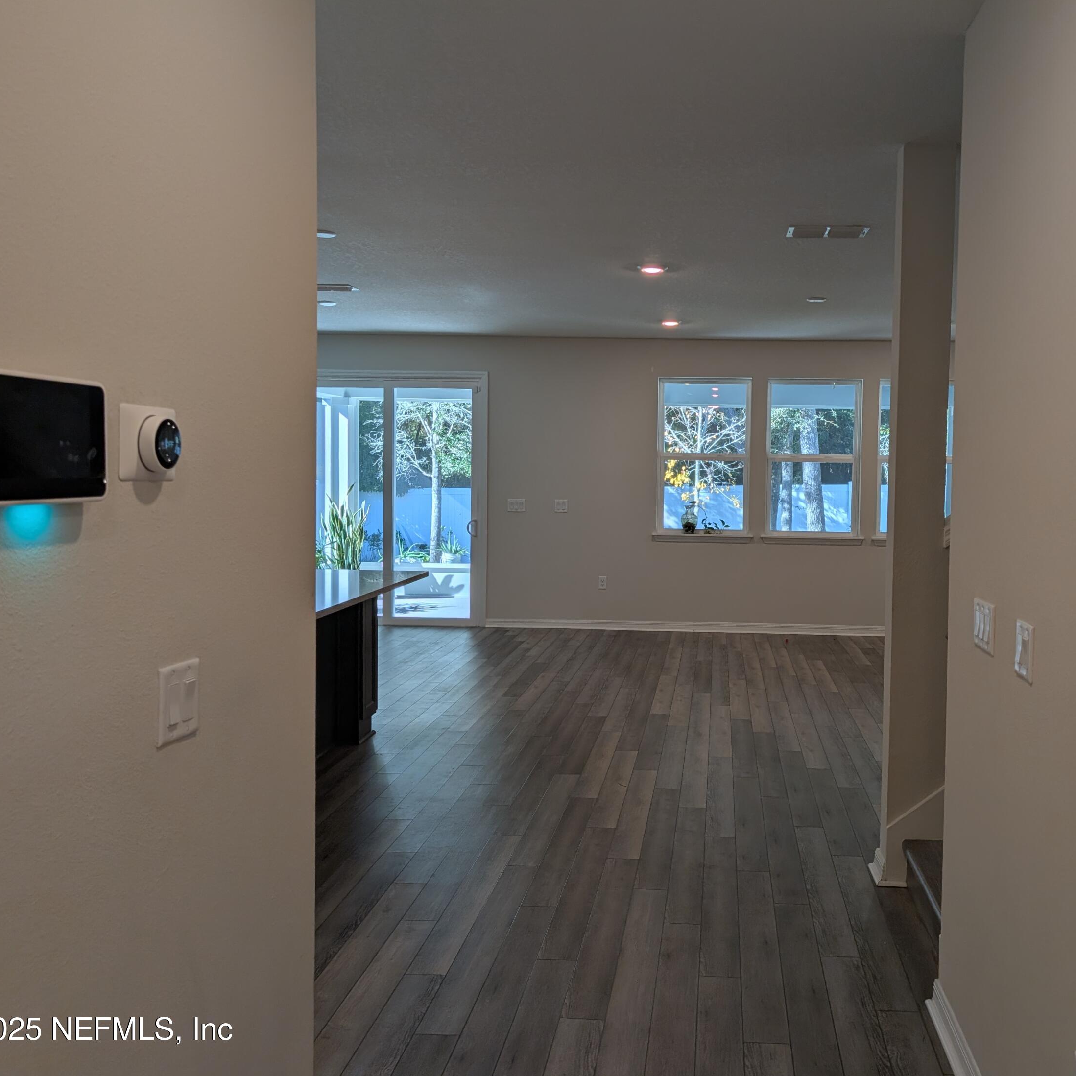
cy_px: 526
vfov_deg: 55.6
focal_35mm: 29
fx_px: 1020
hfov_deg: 54.9
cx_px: 683
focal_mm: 6.9
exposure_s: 1/434
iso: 24
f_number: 1.68
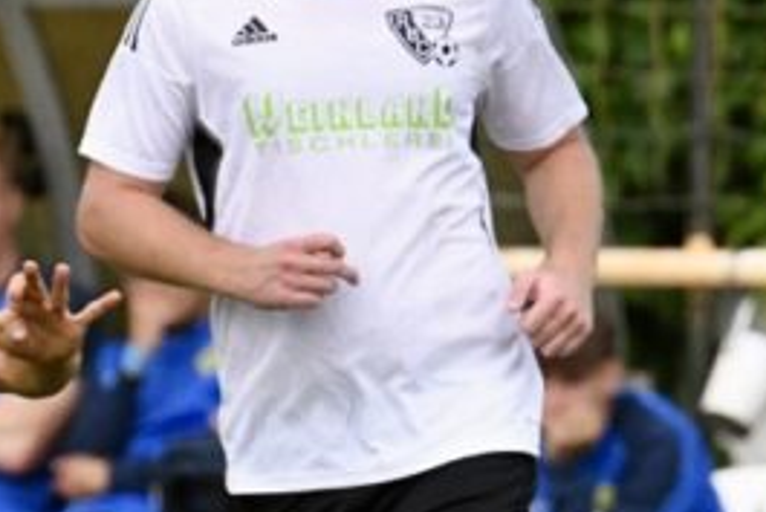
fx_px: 32891
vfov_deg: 0.9
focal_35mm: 1545
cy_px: 639
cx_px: 347
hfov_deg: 1.3
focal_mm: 400
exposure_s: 1/1600
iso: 5000
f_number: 7.1
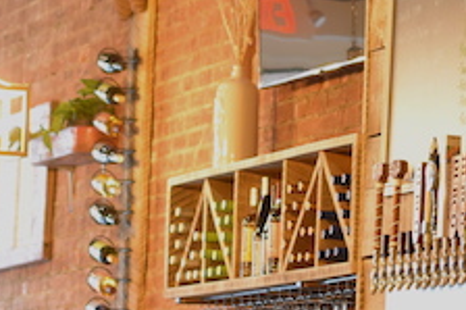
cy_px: 202
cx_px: 239
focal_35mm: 302
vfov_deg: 4.5
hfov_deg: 6.8
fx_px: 3906
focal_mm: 50
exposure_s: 1/60
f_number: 4
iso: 800
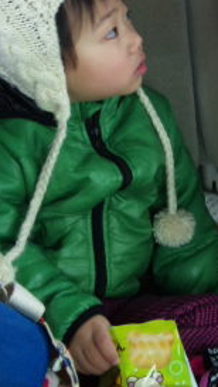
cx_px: 273
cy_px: 54
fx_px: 759
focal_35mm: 74
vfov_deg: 27.7
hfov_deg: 15.6
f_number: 2.8
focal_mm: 4.82
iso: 100
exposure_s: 1/4.84
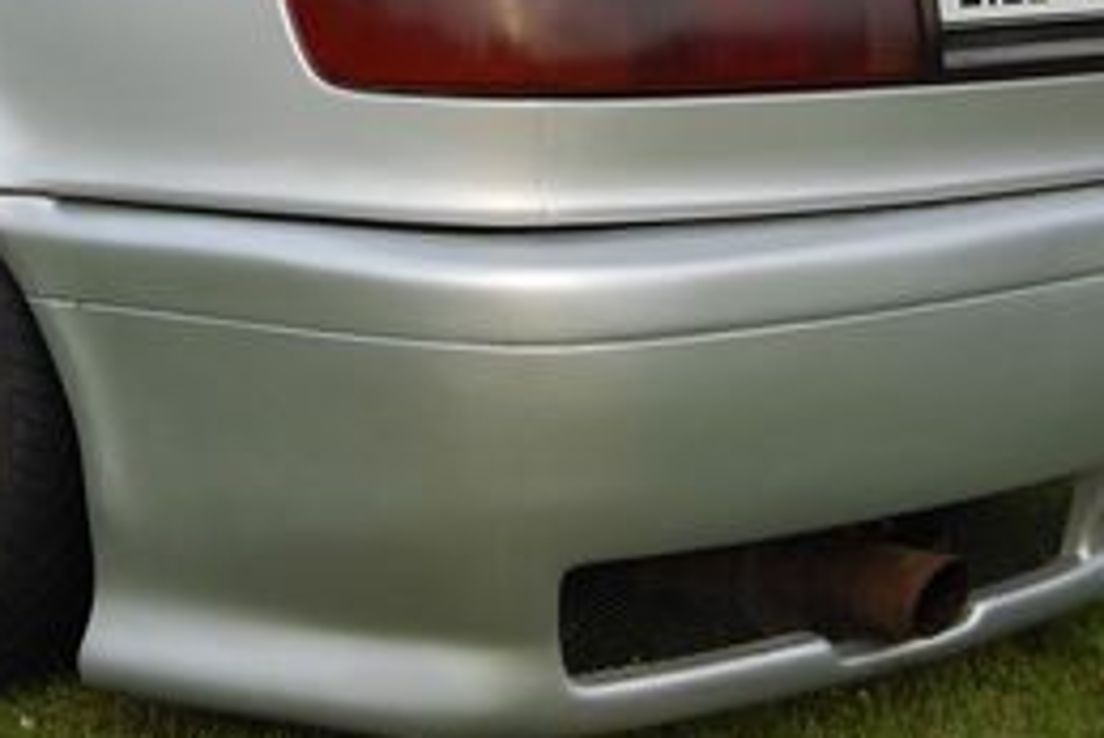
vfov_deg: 15.1
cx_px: 13
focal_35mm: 89
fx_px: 2731
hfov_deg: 22.1
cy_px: -38
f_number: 5.6
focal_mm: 24
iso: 200
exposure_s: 1/125
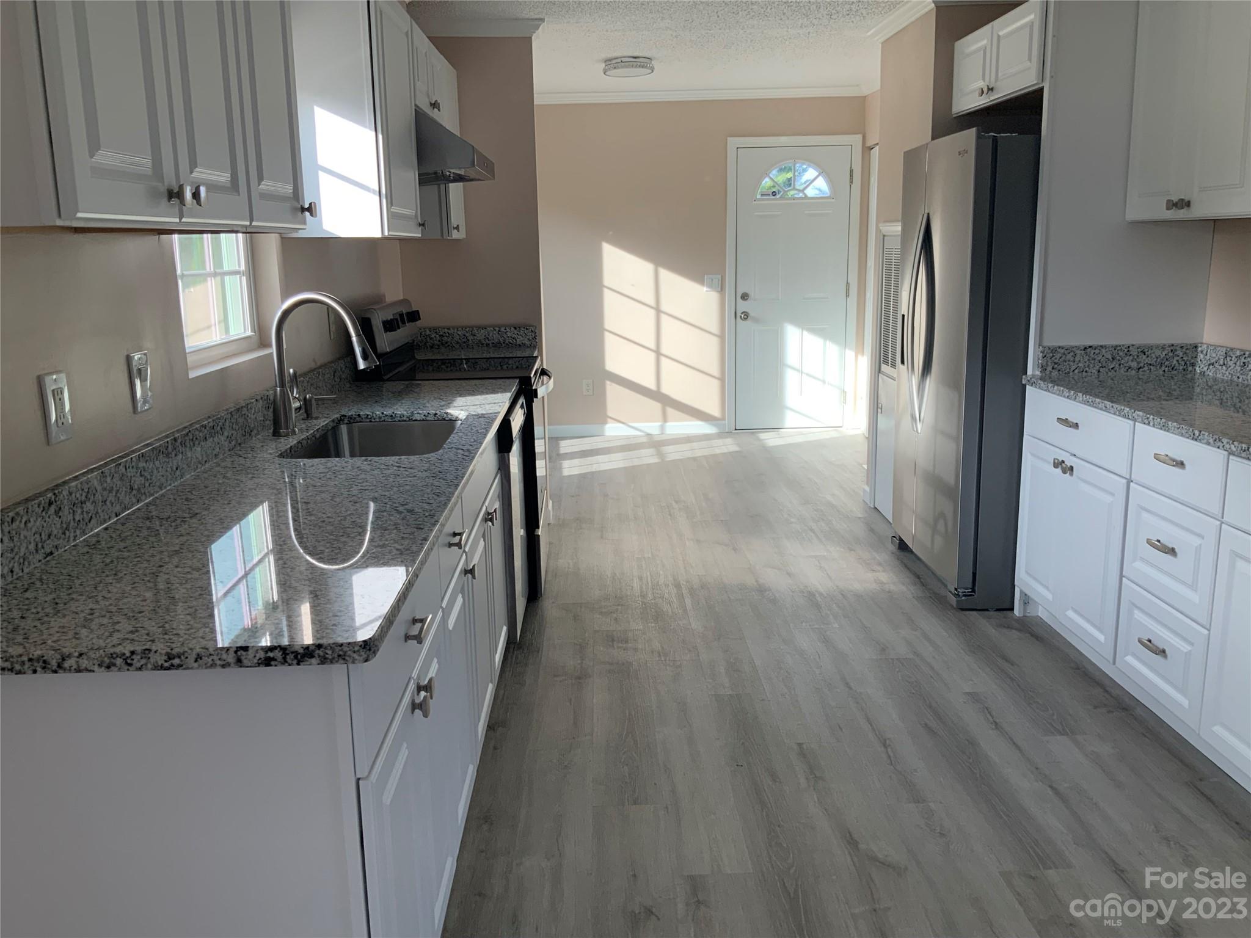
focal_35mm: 29
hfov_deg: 61.7
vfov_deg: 48.2
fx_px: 1048
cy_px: 469
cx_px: 626
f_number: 1.8
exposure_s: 1/120
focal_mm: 3
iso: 25
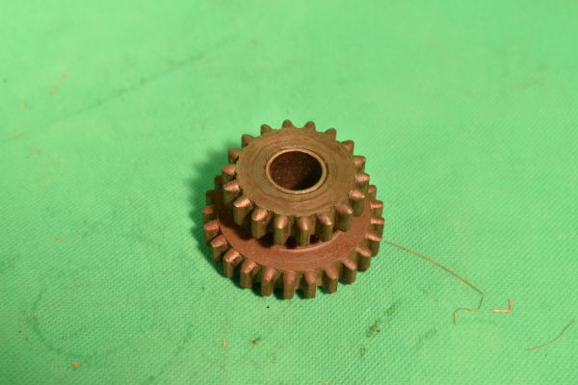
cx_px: 289
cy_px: 192
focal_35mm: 60
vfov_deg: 22.6
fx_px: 963
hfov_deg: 33.4
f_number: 7.1
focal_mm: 40
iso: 450
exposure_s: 1/60
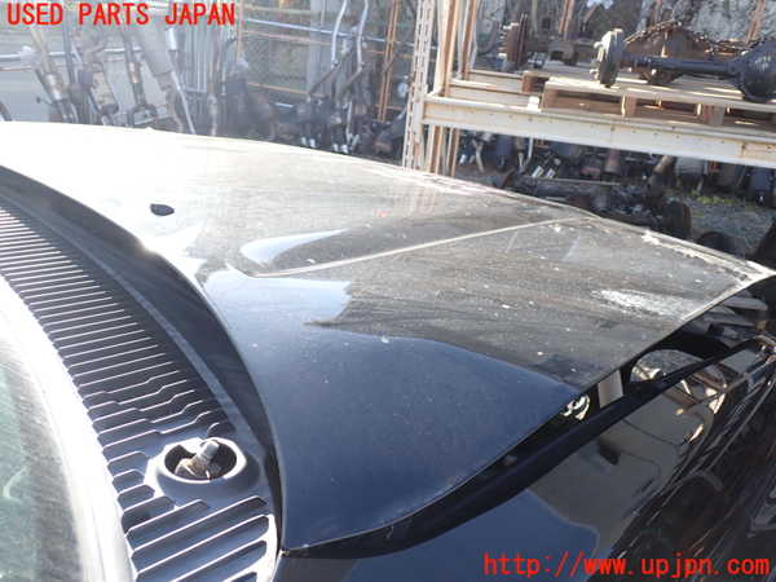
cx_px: 388
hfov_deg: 60.0
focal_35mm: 30
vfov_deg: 46.8
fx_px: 673
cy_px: 291
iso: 100
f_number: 3.2
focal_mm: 5.4
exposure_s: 1/160
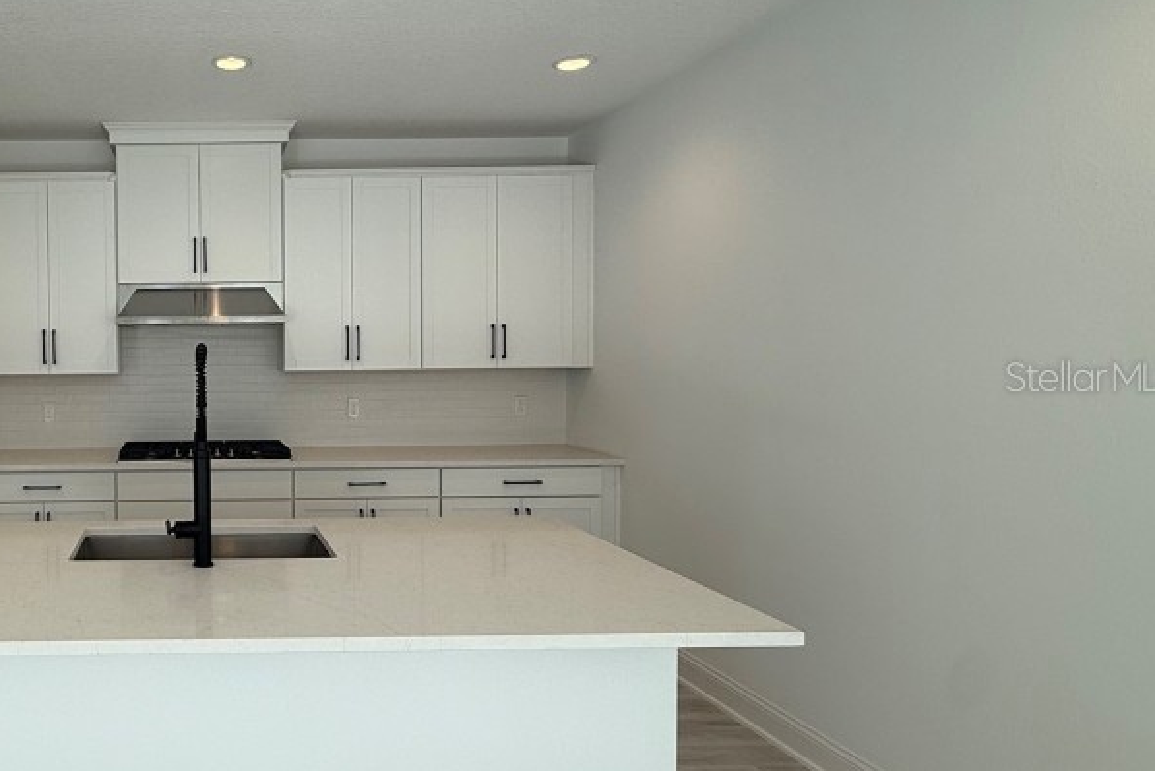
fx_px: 802
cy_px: 376
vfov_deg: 51.3
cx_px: 196
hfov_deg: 63.8
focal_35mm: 25
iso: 50
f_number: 2.2
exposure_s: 1/135
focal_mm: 2.22
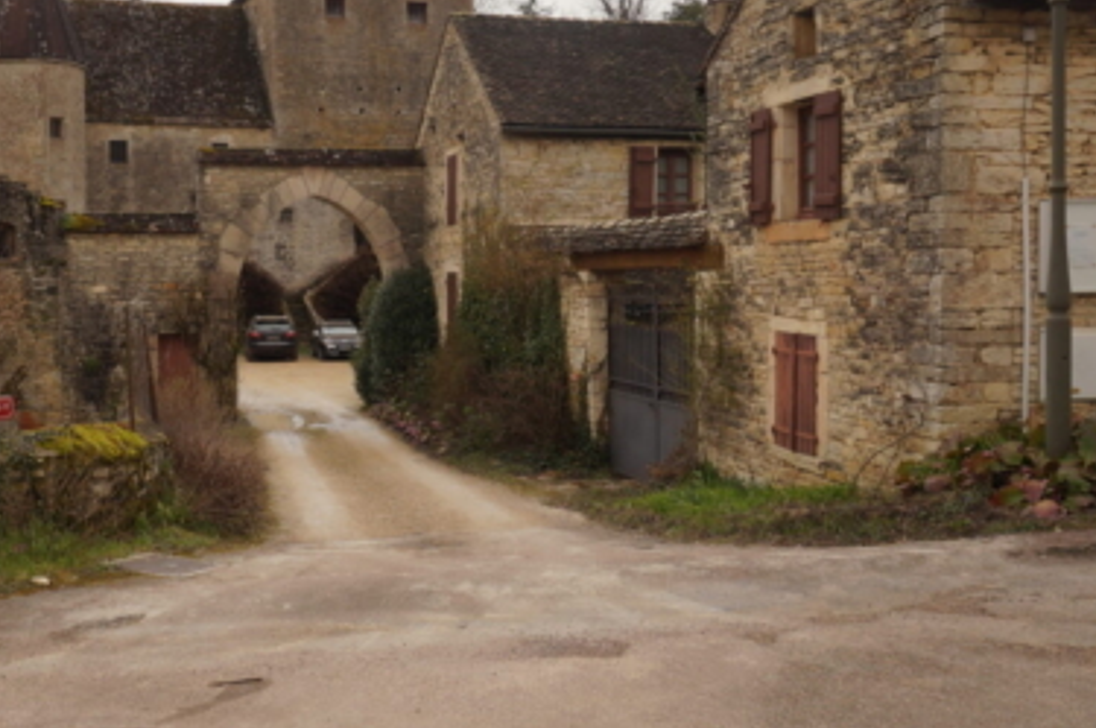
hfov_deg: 46.4
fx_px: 1247
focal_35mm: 41
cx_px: 333
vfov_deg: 32.4
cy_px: 291
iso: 200
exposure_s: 1/250
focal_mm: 16
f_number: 9
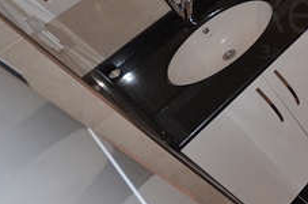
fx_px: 410
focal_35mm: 48
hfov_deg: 30.3
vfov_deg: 26.4
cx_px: 421
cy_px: 0
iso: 800
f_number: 4
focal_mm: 10
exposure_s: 1/60
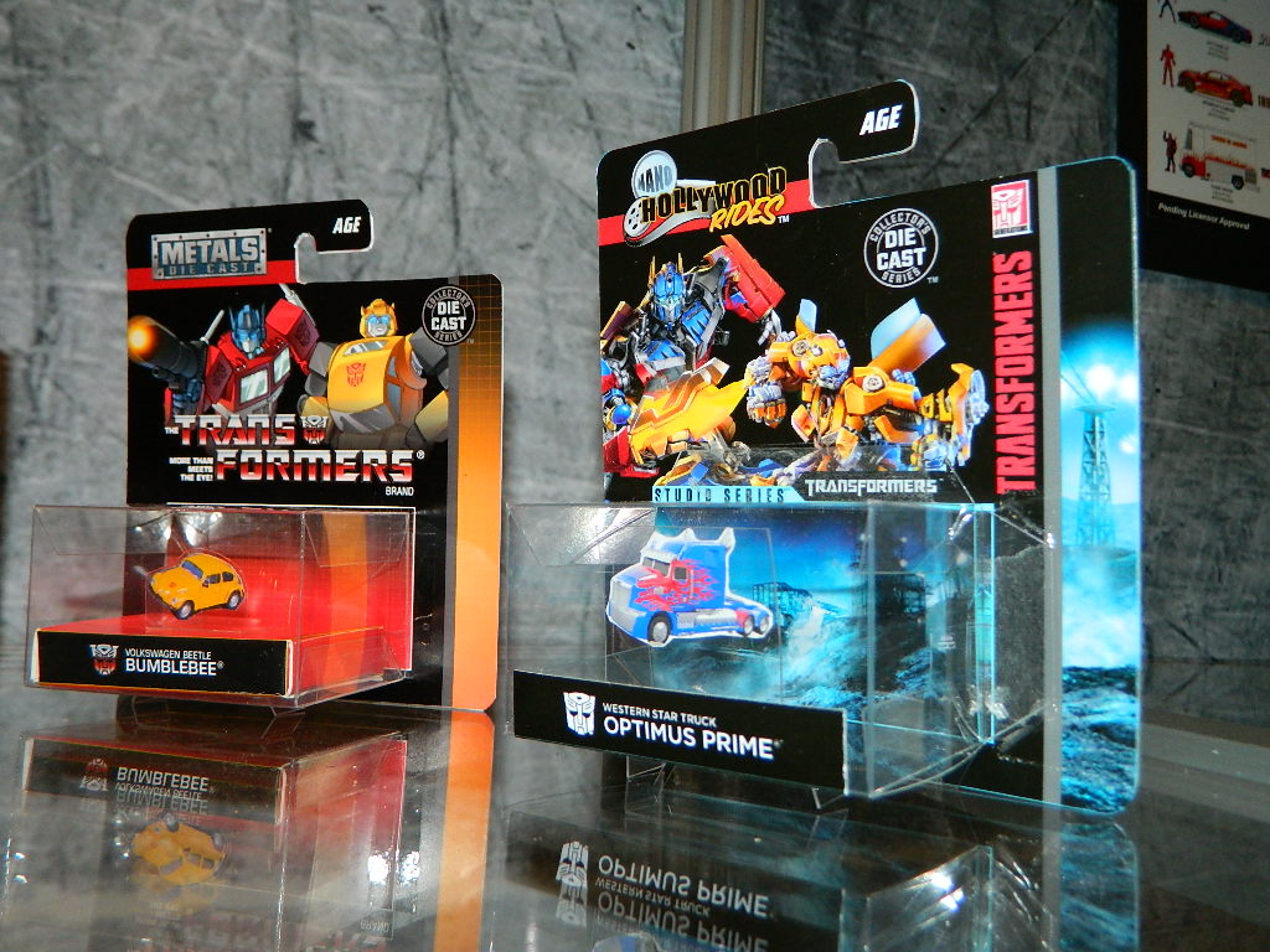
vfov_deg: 49.7
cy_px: 476
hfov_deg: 63.4
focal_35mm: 28
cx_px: 635
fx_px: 1027
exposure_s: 1/30
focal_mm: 5.1
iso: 200
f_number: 8.9
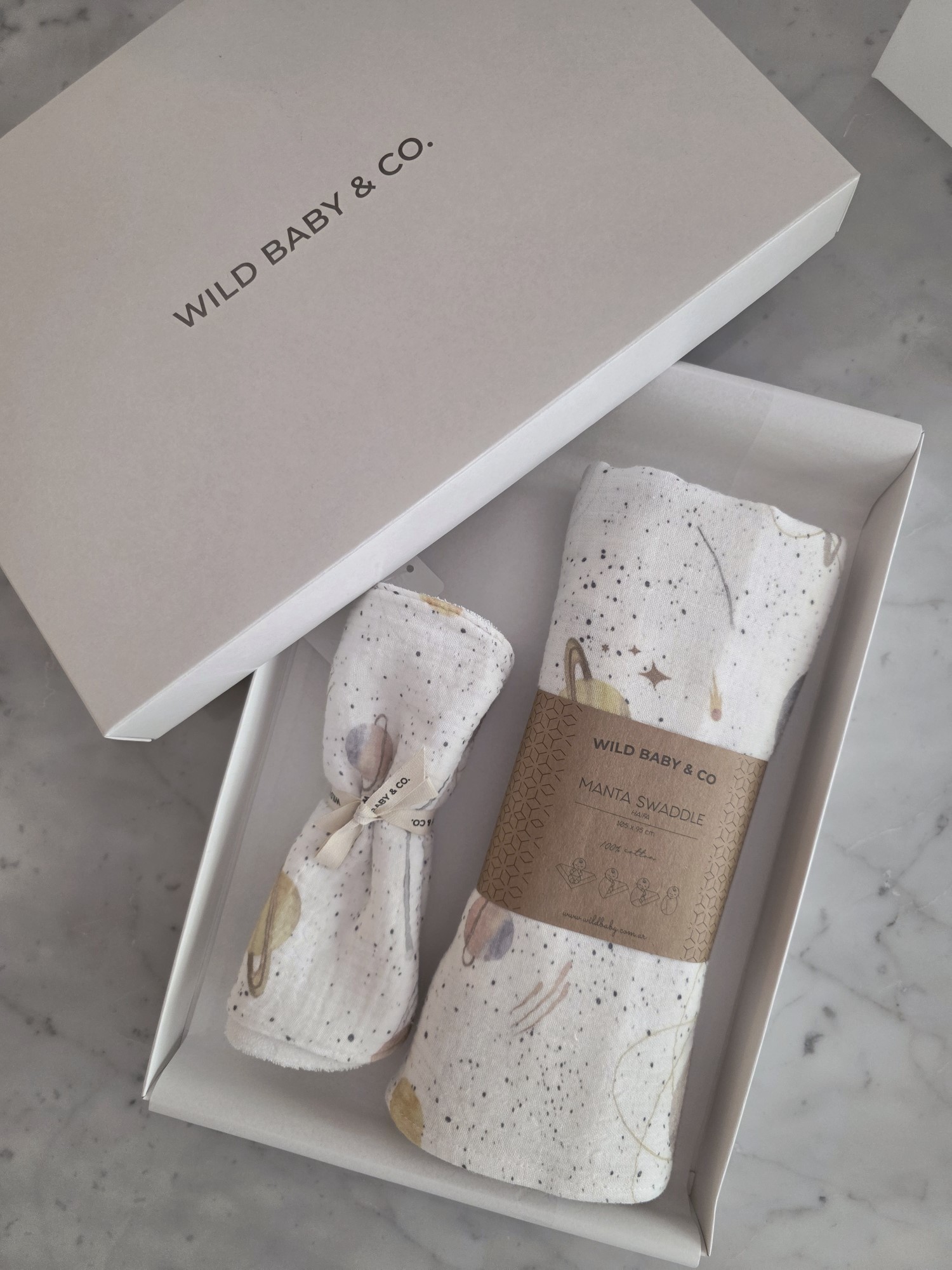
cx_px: 476
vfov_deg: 73.9
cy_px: 635
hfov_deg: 58.9
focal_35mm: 23
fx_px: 843
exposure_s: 1/101
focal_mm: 6.3
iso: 250
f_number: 1.7
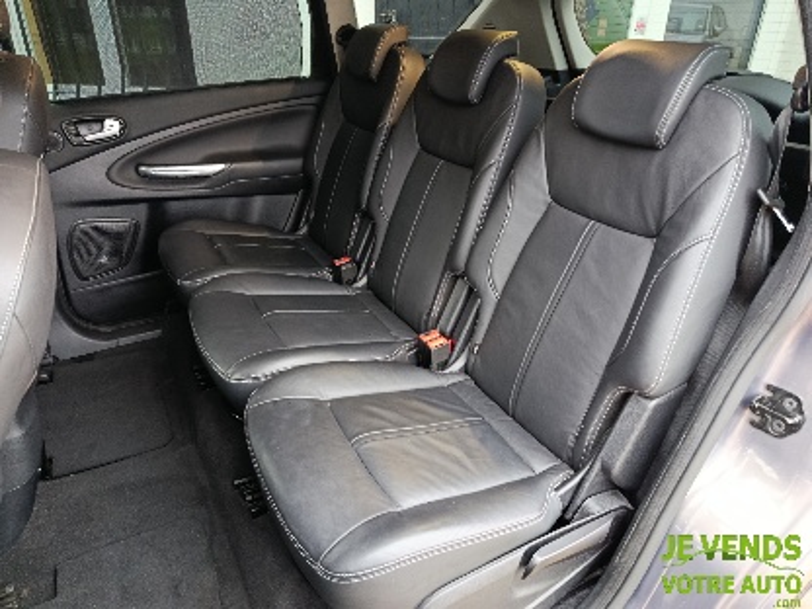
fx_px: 563
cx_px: 406
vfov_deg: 56.8
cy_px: 304
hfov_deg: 71.6
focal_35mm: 24
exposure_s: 1/25
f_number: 1.7
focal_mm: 5.24
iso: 1546
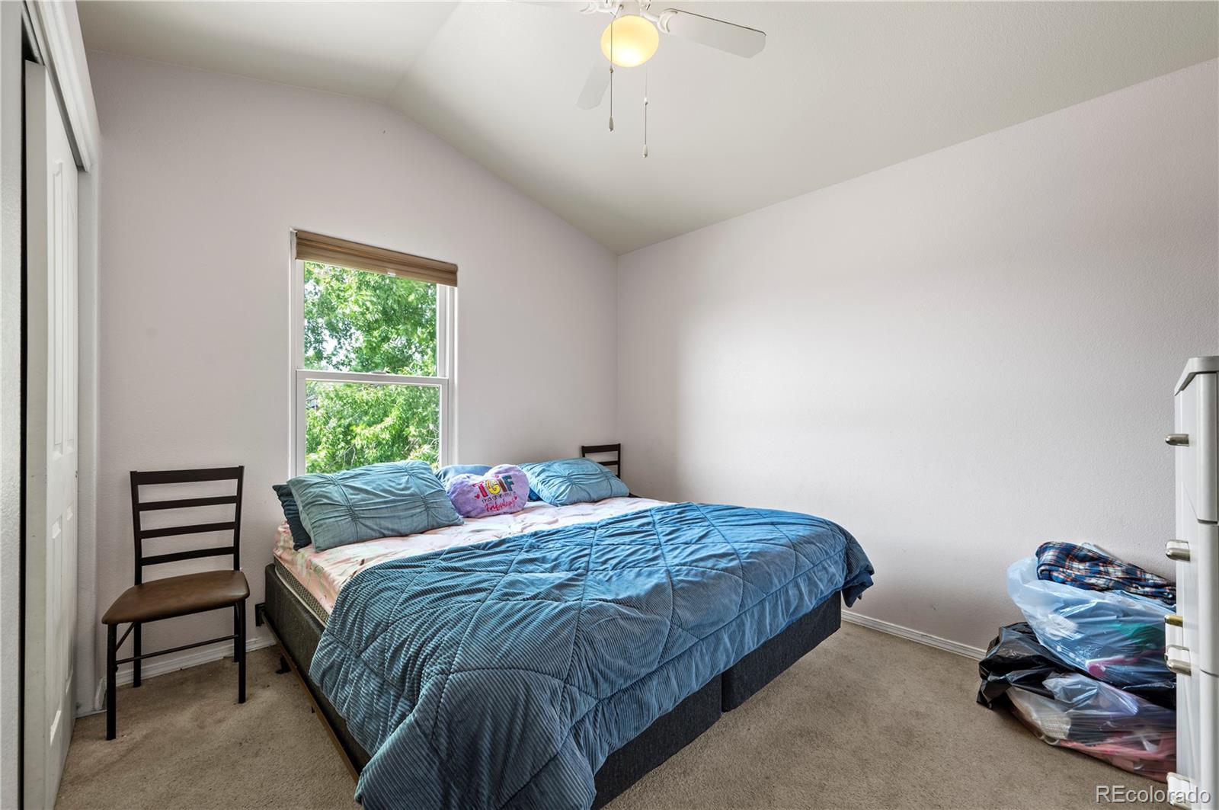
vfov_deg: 81.1
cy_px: 405
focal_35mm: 14
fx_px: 474
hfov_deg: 104.3
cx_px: 610
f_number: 8
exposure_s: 1
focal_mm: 14
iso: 100
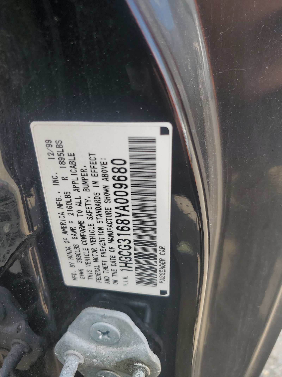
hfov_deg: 53.1
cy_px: 188
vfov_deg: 67.3
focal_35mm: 26
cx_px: 141
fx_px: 282
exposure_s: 1/400
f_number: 1.5
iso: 50
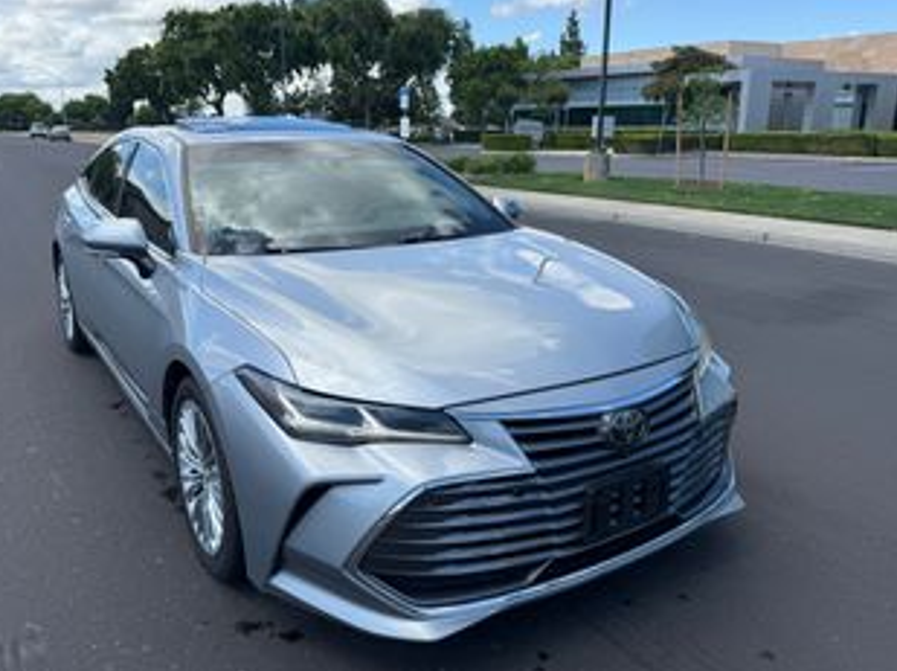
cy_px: 293
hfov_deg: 63.4
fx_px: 725
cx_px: 409
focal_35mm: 28
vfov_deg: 49.5
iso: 80
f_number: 1.78
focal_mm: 6.76
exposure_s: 1/2907
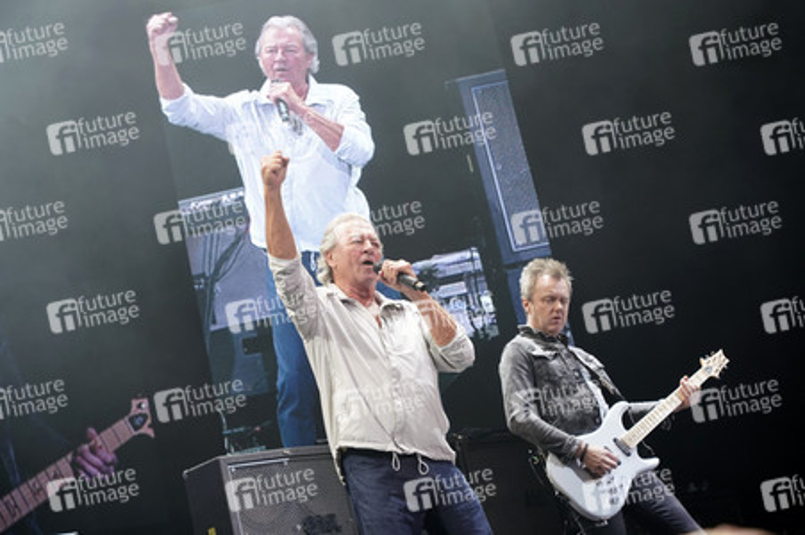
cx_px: 402
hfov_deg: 32.4
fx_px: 1385
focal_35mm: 62
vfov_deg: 21.9
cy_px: 268
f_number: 5
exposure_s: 1/160
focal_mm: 62
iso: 640
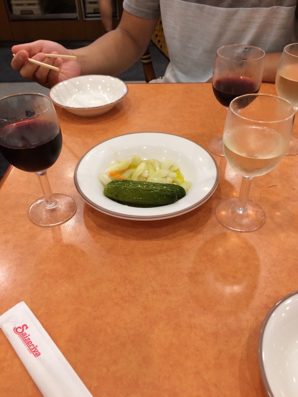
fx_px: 333
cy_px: 198
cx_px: 149
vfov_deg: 61.7
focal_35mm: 29
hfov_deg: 48.2
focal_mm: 4.15
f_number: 2.2
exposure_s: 1/30
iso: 64
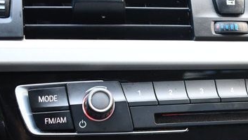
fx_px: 500
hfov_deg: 27.2
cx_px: 206
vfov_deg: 15.6
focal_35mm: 76
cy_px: 147
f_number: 4
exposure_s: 1/125
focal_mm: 27
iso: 1400
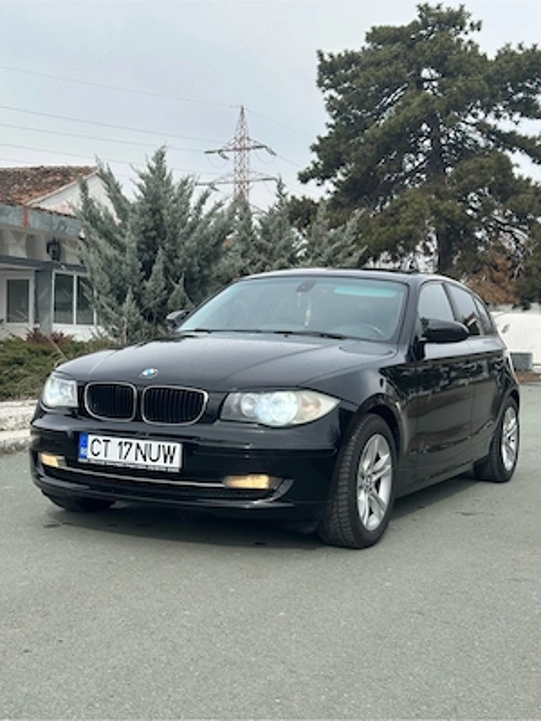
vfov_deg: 39.7
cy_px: 360
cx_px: 270
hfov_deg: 30.3
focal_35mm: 48
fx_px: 1000
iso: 64
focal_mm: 6.86
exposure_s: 1/2028
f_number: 1.78
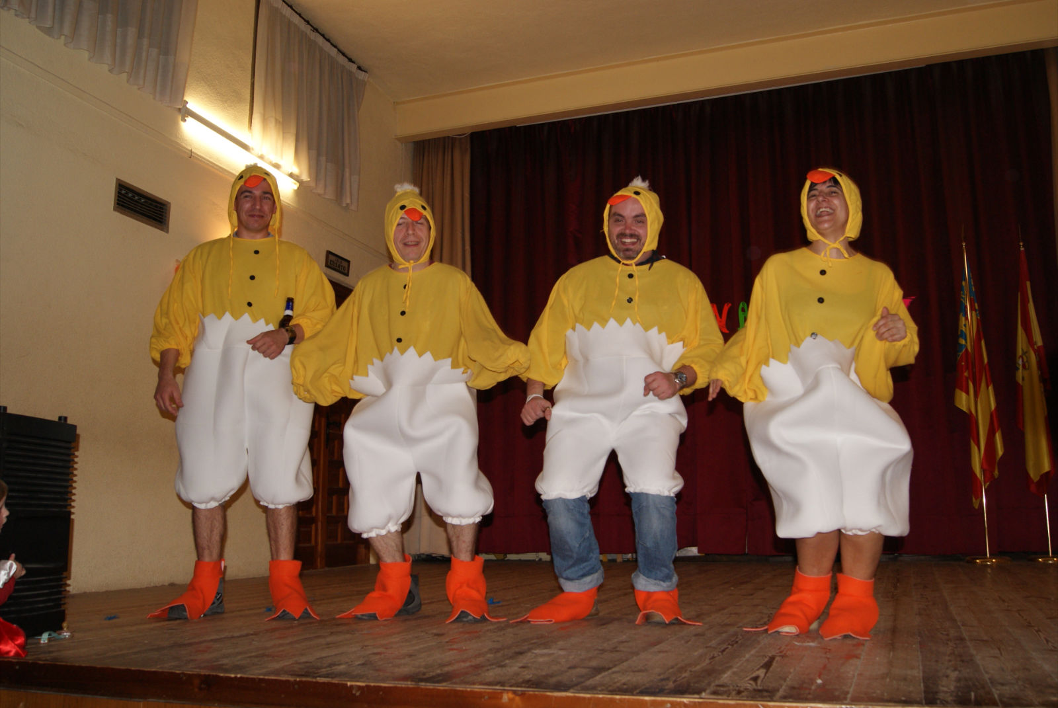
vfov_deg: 43.7
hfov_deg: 61.9
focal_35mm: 30
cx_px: 529
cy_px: 354
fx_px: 883
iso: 400
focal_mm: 20
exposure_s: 1/60
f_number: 5.6
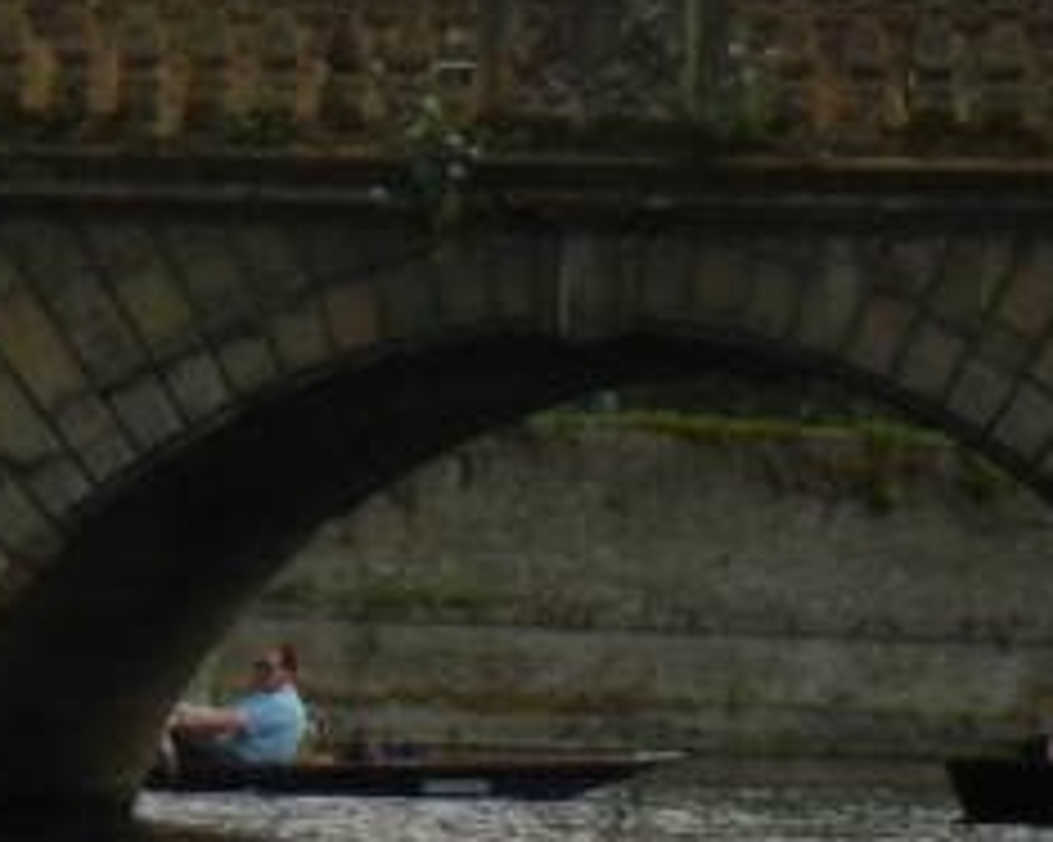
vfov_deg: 5.3
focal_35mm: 291
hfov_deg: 6.6
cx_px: 945
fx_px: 9065
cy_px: -239
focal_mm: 12.2
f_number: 4.1
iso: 160
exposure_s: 1/517
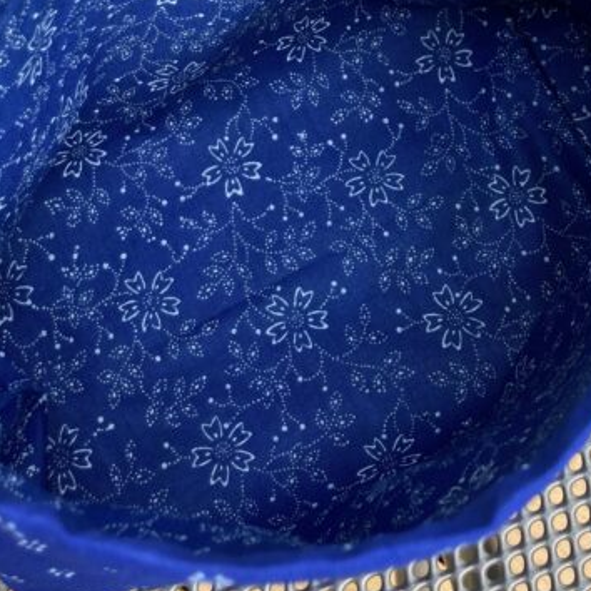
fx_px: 1082
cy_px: 10
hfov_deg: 30.6
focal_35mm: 56
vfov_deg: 28.8
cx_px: 284
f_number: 1.8
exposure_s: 1/163
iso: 20
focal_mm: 3.99
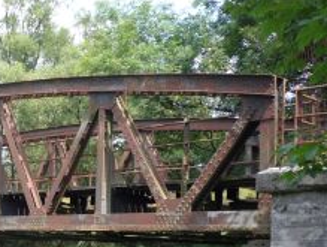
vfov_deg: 20.8
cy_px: 208
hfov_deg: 26.1
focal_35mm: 70
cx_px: -7
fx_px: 662
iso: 100
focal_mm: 5.2
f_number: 4
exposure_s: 1/160
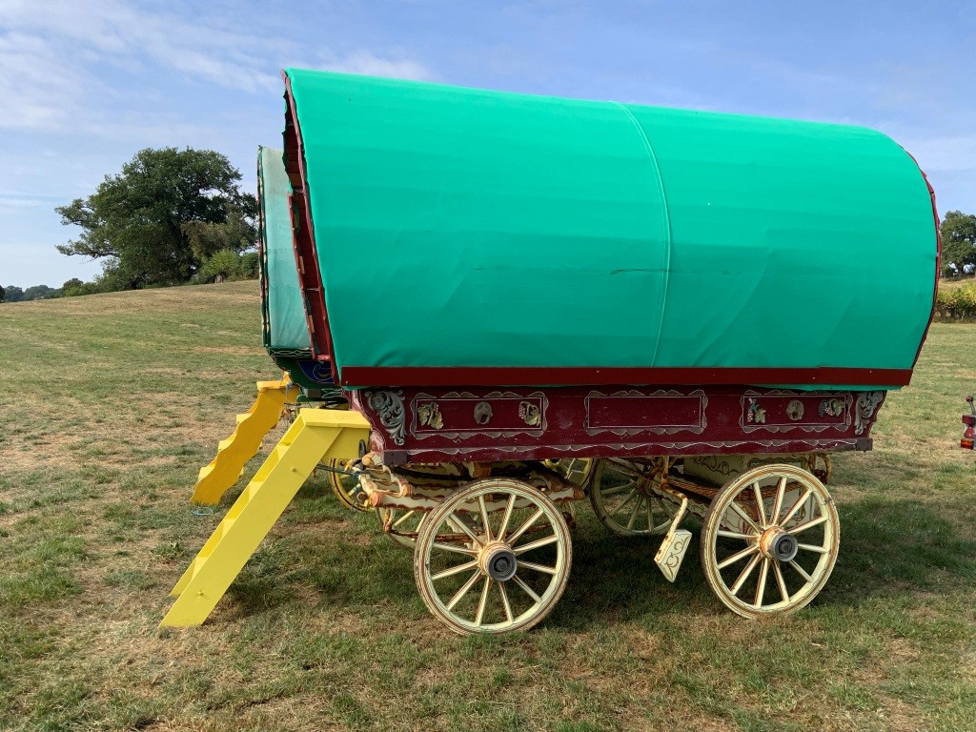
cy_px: 366
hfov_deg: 61.7
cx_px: 488
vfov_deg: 48.2
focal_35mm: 29
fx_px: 818
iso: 16
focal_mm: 3
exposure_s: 1/1412
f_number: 1.8
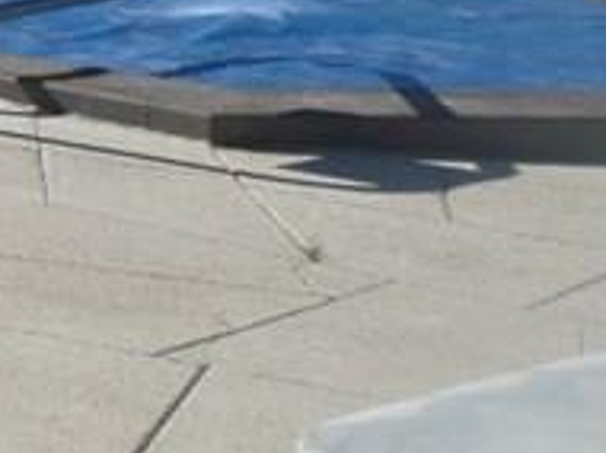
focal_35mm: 151
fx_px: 2640
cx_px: -896
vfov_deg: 9.5
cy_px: -252
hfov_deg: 10.9
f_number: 8
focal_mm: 4.6
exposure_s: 1/500
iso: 100
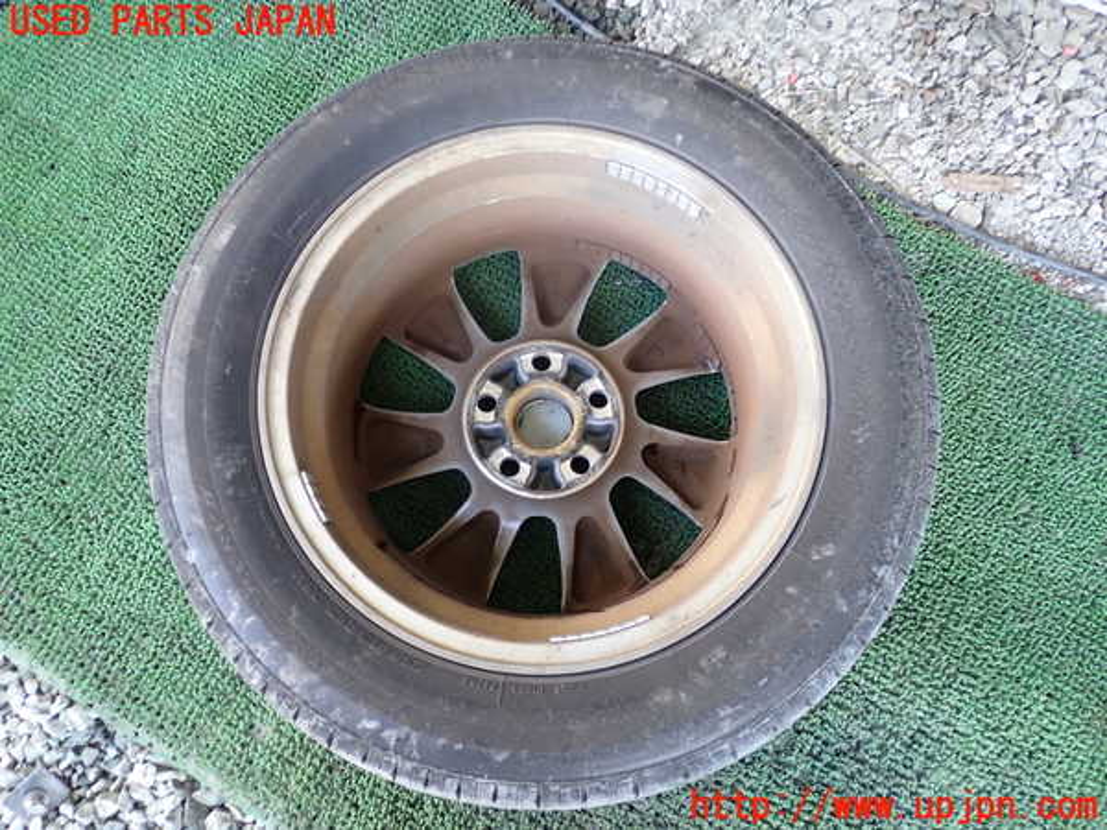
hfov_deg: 60.0
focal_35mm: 30
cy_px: 415
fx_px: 959
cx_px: 554
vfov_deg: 46.8
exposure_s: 1/50
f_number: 2.3
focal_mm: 5.4
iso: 200
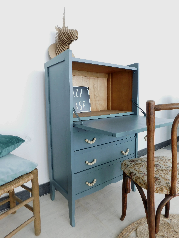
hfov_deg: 58.9
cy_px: 119
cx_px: 90
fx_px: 159
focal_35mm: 23
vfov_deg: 73.9
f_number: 3
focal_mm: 4
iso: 125
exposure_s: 1/20
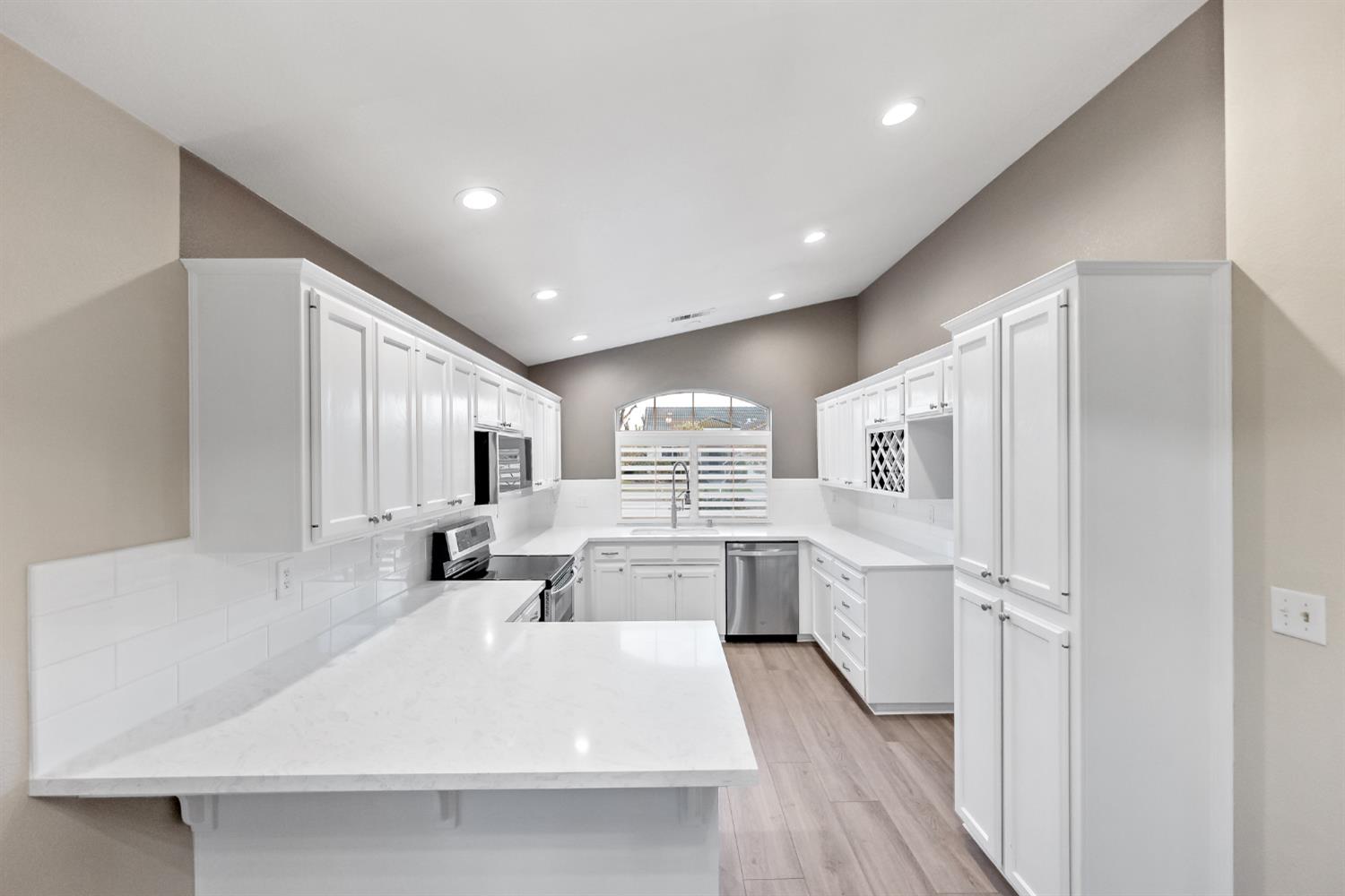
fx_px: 523
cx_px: 672
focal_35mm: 14
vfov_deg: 81.2
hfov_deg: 104.3
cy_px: 448
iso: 1000
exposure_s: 1/160
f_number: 4
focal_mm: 14
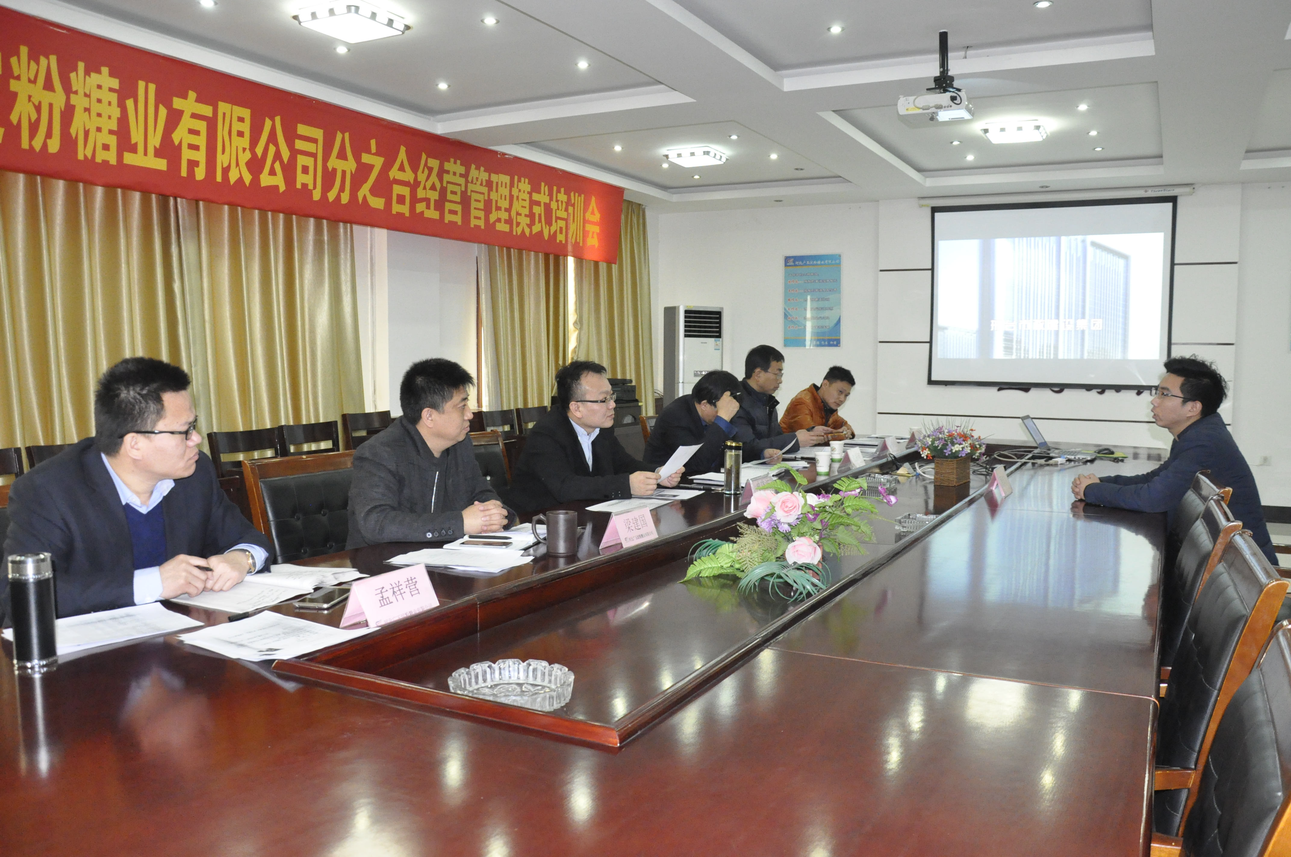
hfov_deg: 67.4
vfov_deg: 47.8
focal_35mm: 27
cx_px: 646
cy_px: 428
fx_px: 967
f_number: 5.6
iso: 3200
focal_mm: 18
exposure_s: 1/60
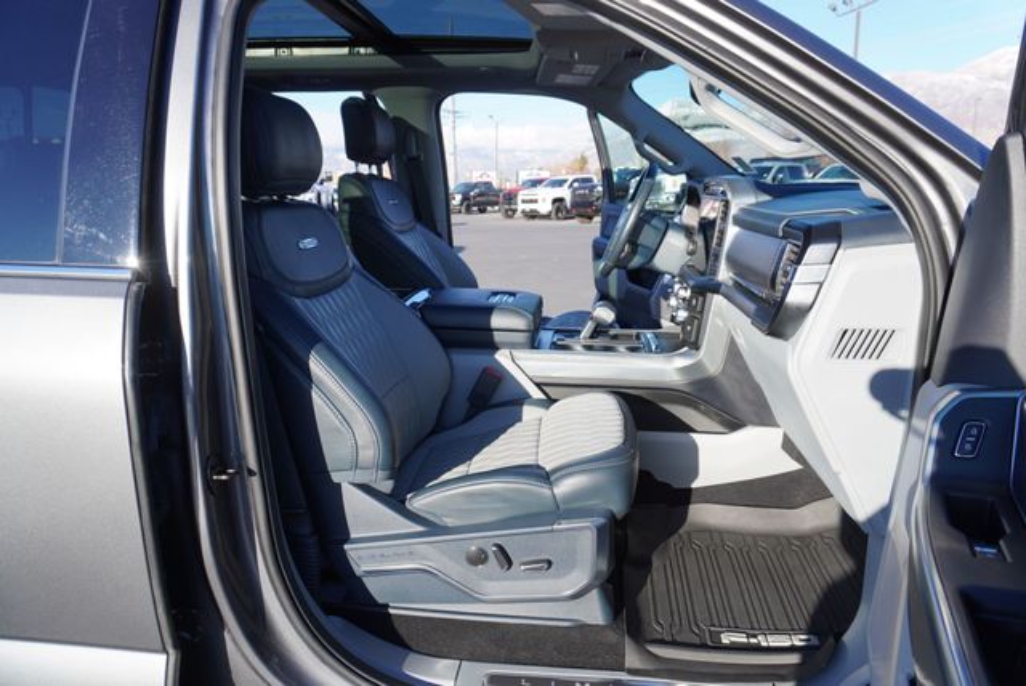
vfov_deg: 53.2
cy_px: 343
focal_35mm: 24
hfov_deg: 73.7
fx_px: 685
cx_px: 513
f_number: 5
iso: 100
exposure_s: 1/250
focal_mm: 16
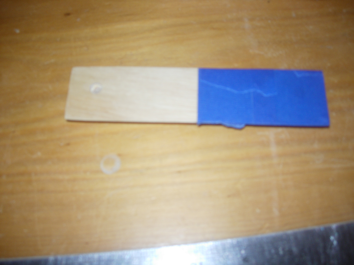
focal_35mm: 38
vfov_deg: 37.7
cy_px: 132
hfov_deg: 49.0
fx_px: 389
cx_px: 177
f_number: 2.8
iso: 79
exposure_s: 1/64
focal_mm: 7.8
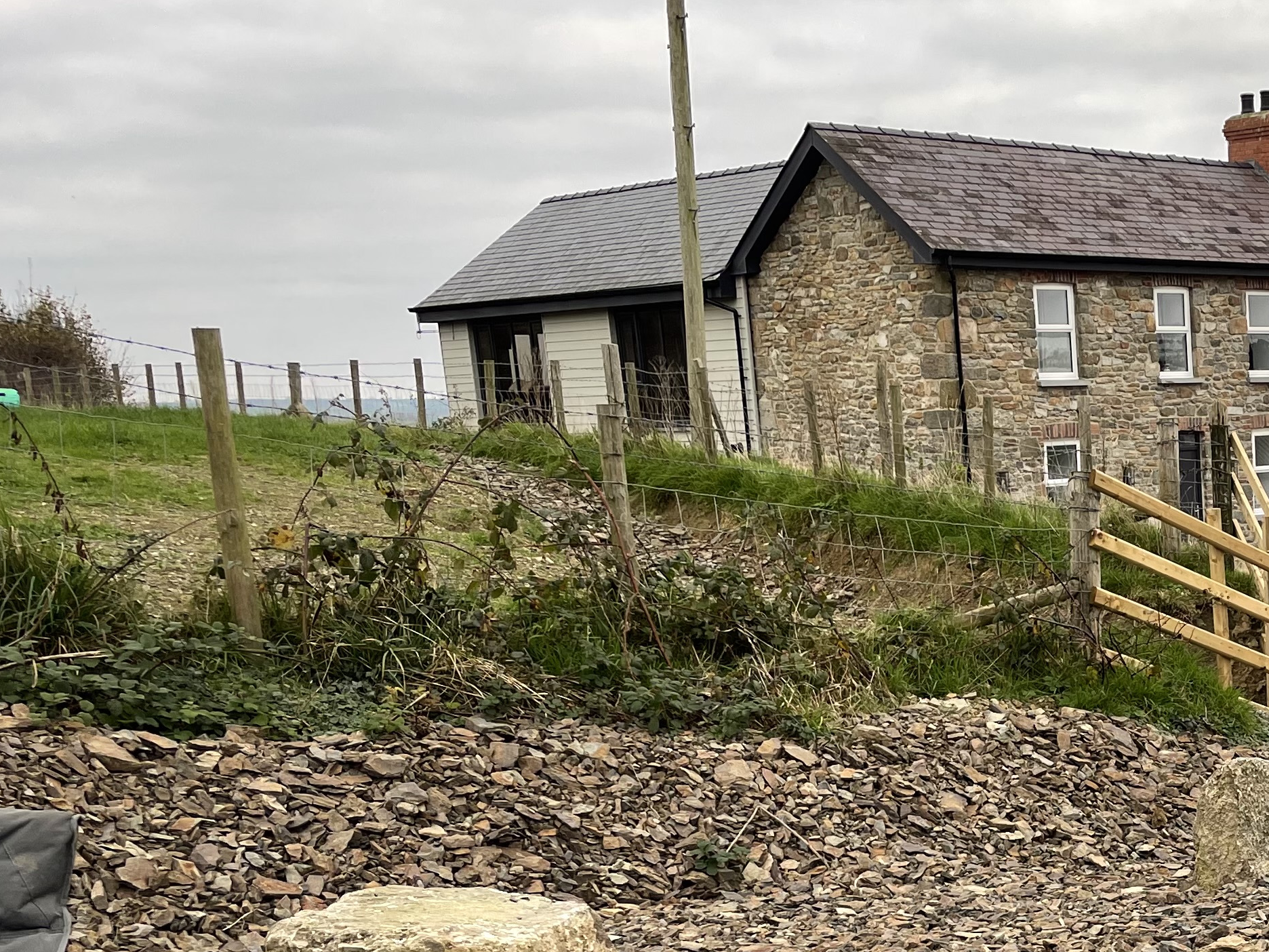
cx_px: 1341
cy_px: 881
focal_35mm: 56
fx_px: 2053
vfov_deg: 25.2
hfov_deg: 31.1
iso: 32
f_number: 1.6
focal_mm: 4.2
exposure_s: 1/218
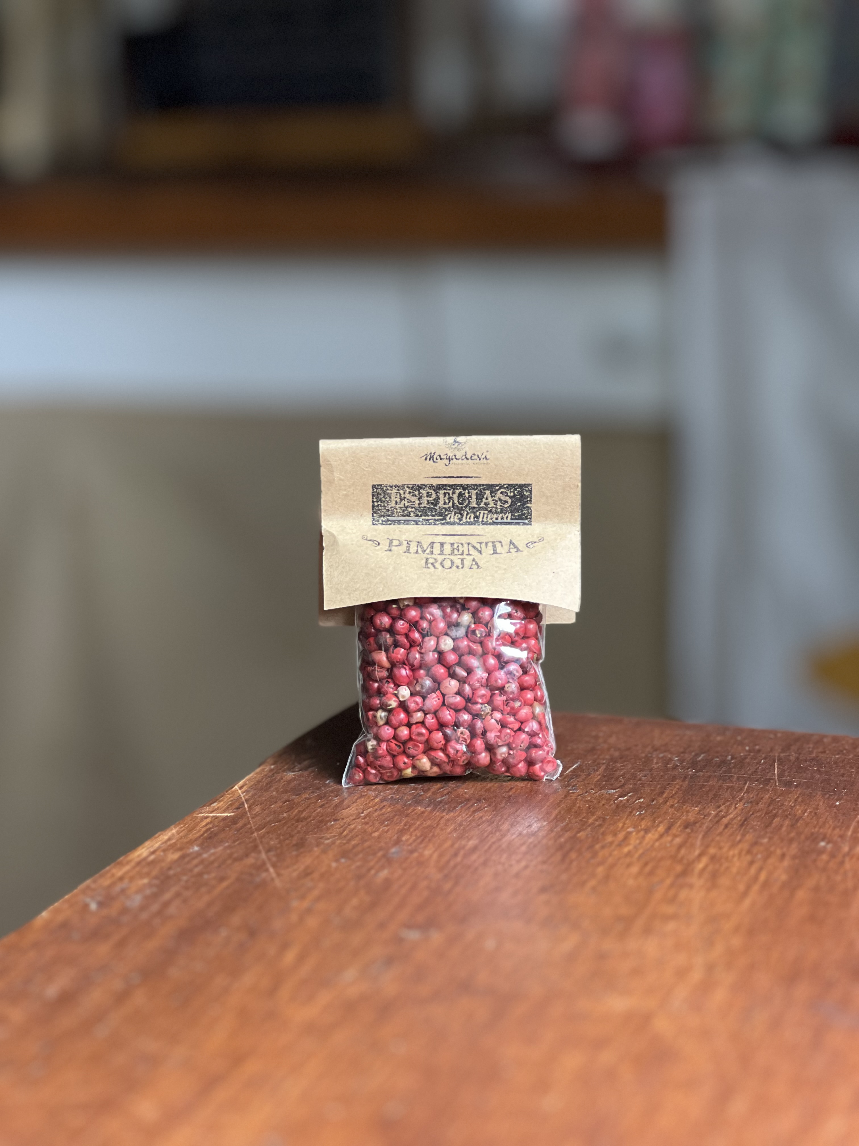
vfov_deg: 25.3
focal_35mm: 77
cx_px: 430
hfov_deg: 19.1
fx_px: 2548
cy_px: 573
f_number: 2.8
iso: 250
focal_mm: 9
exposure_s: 1/40
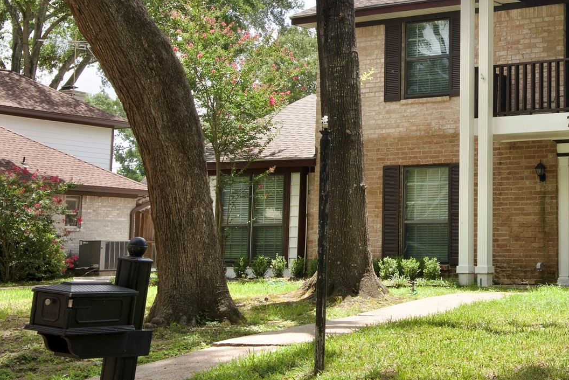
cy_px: 40
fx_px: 1202
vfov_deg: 17.7
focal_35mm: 76
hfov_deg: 25.8
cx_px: 504
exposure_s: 1/60
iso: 400
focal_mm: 37
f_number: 25
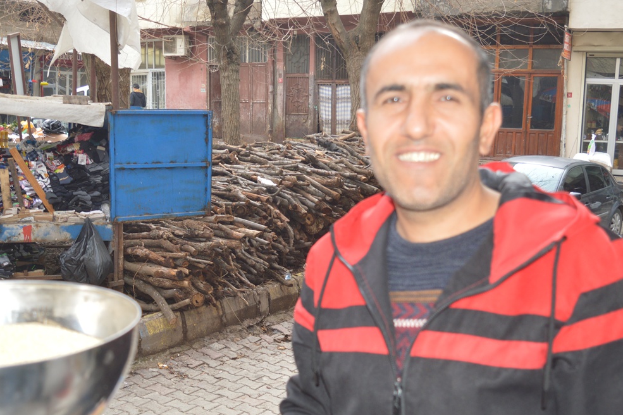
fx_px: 756
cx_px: 266
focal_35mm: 44
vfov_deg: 30.5
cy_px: 269
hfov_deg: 44.7
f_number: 4
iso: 250
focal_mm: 21
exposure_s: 1/125
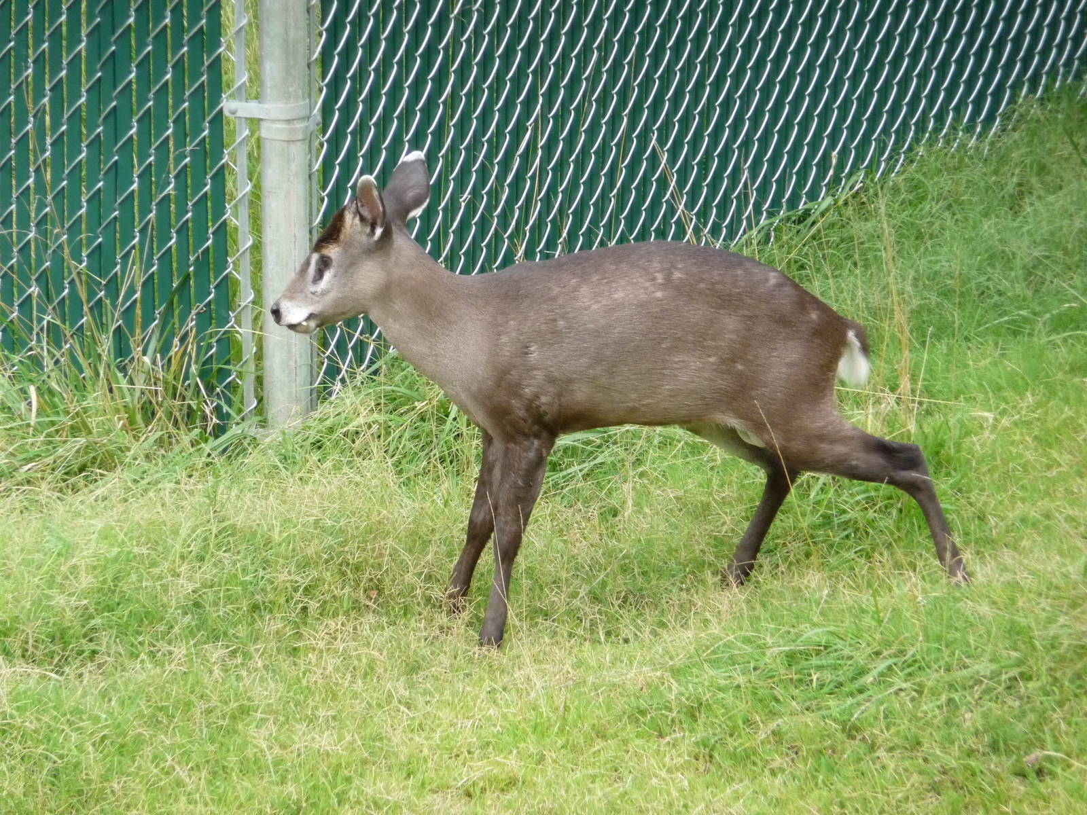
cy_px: 408
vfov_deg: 5.3
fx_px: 8792
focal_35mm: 280
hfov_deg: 7.1
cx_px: 544
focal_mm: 47
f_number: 4.9
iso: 400
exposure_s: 1/400
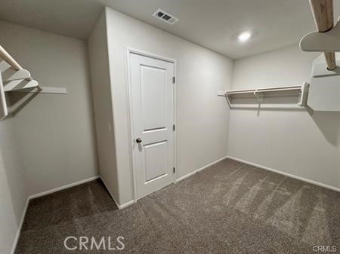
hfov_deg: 102.1
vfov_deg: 85.6
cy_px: 127
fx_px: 137
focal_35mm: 14
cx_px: 170
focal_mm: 2.22
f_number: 2.2
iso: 320
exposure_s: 1/120
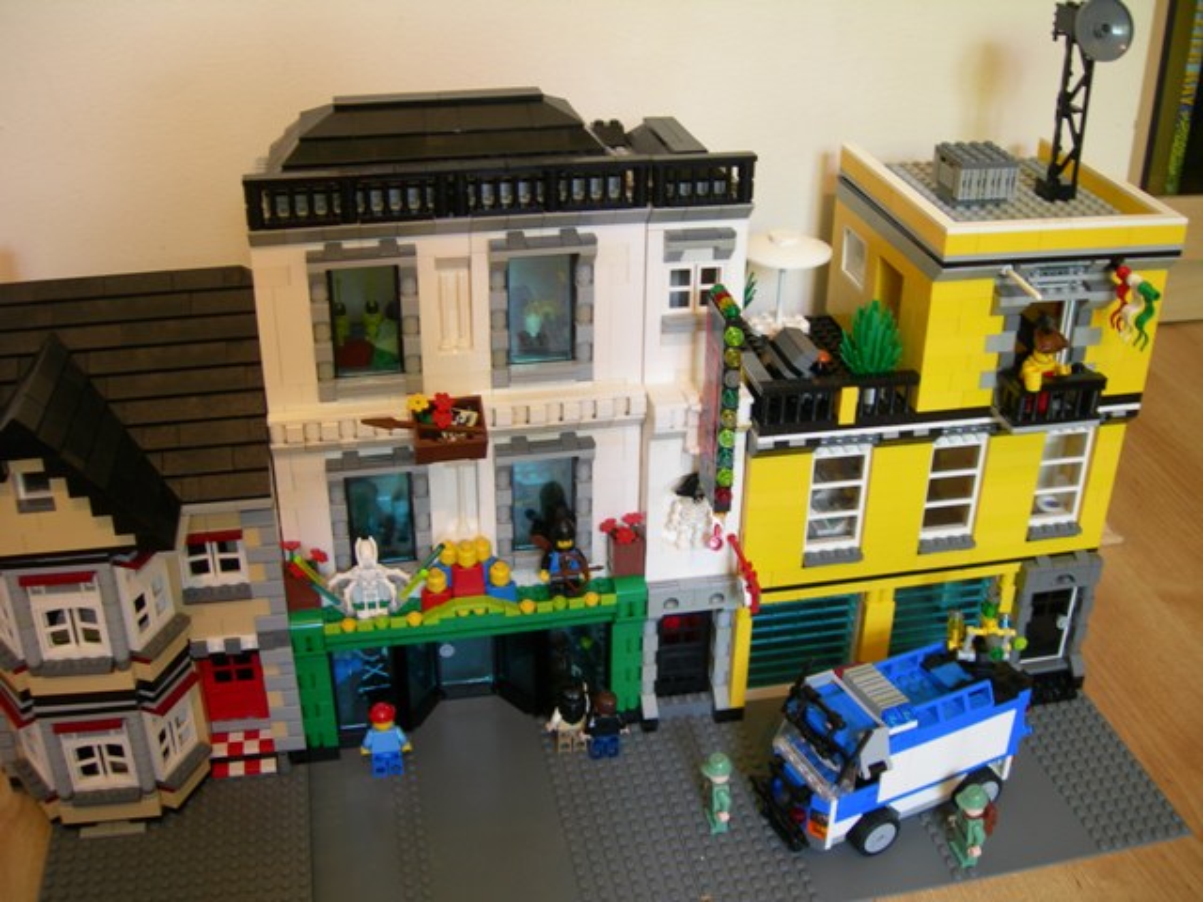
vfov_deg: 37.7
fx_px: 1321
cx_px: 602
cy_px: 451
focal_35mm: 38
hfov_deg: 49.0
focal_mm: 7.8
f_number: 2.8
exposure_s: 1/4.8
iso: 50
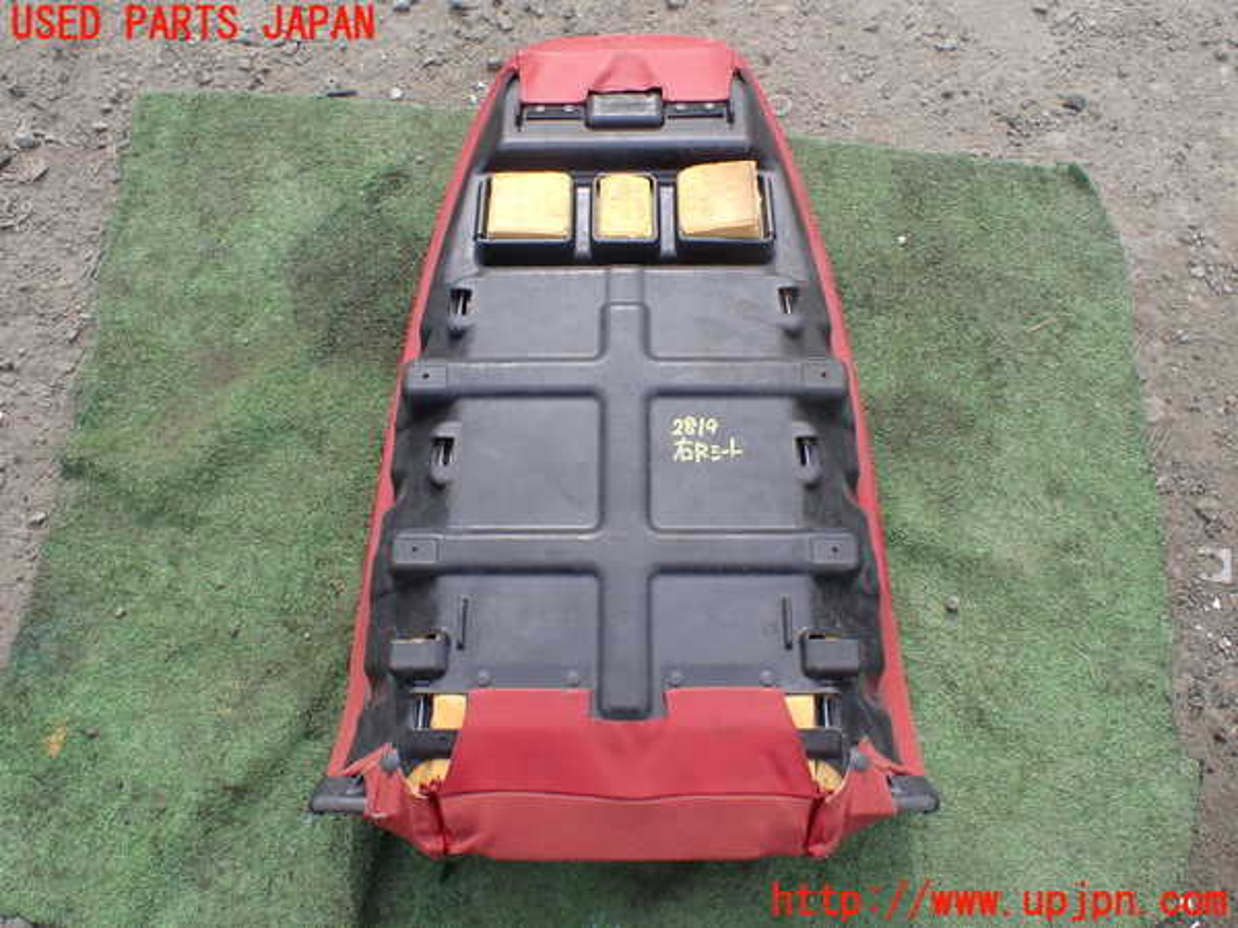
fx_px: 1073
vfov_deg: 46.8
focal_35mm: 30
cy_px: 464
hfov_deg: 60.0
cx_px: 619
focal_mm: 5.4
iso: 100
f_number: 3.2
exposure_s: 1/320
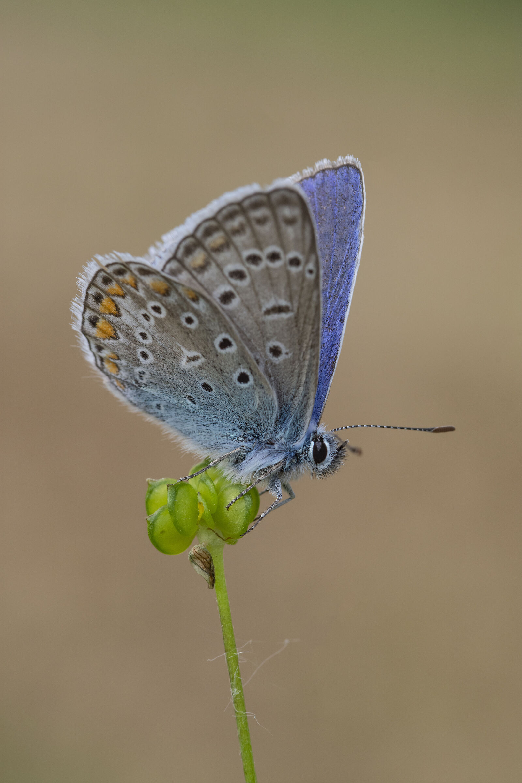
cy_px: 392
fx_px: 3425
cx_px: 261
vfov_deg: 13.0
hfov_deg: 8.7
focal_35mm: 158
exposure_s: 1/160
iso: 320
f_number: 13
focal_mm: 105
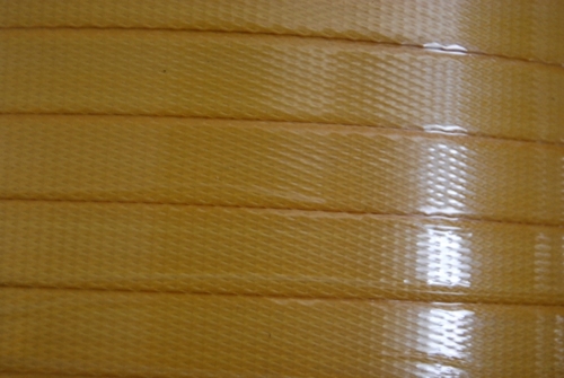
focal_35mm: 75
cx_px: 282
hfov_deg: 27.0
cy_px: 189
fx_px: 1177
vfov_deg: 18.2
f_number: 5.6
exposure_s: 1/13
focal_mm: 50
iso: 800
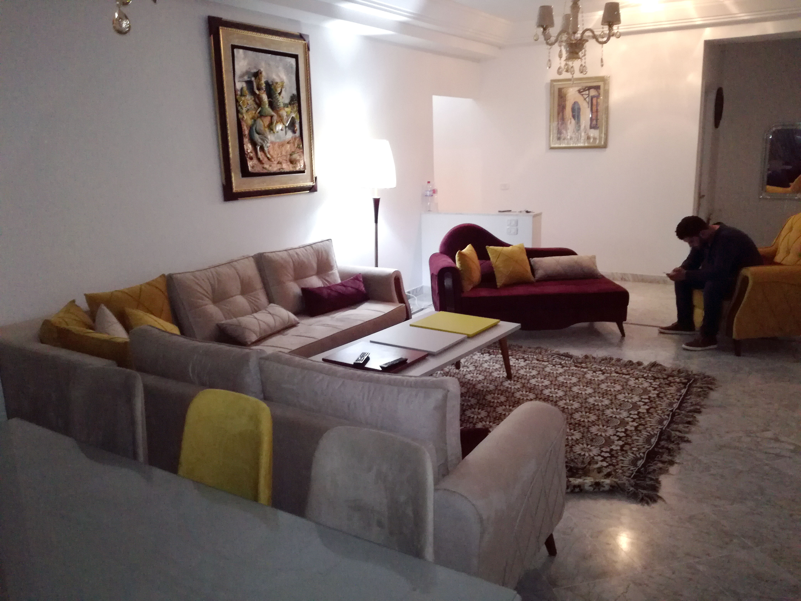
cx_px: 400
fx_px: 625
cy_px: 300
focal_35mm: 27
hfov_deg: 65.3
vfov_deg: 51.4
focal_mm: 3.79
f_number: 2
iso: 640
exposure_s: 1/16.7
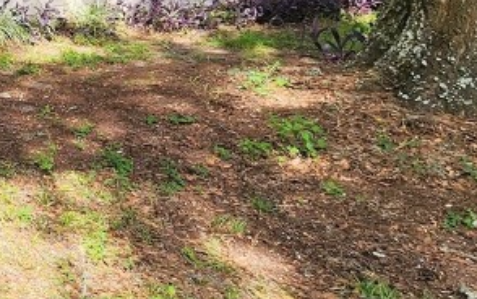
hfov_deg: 25.8
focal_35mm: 48
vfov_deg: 23.0
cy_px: -117
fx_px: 624
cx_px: -294
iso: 50
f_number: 2.2
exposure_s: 1/536
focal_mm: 2.2
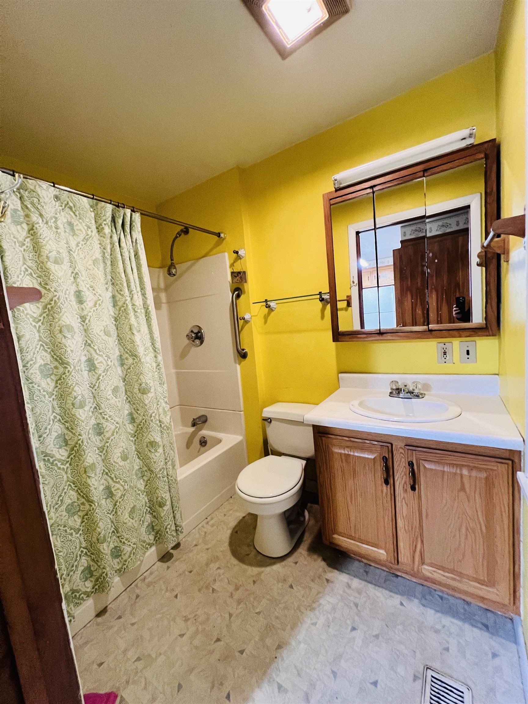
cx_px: 264
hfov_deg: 89.9
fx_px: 264
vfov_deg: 106.2
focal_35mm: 13
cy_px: 352
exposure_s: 1/60
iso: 400
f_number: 1.8
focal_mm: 1.57
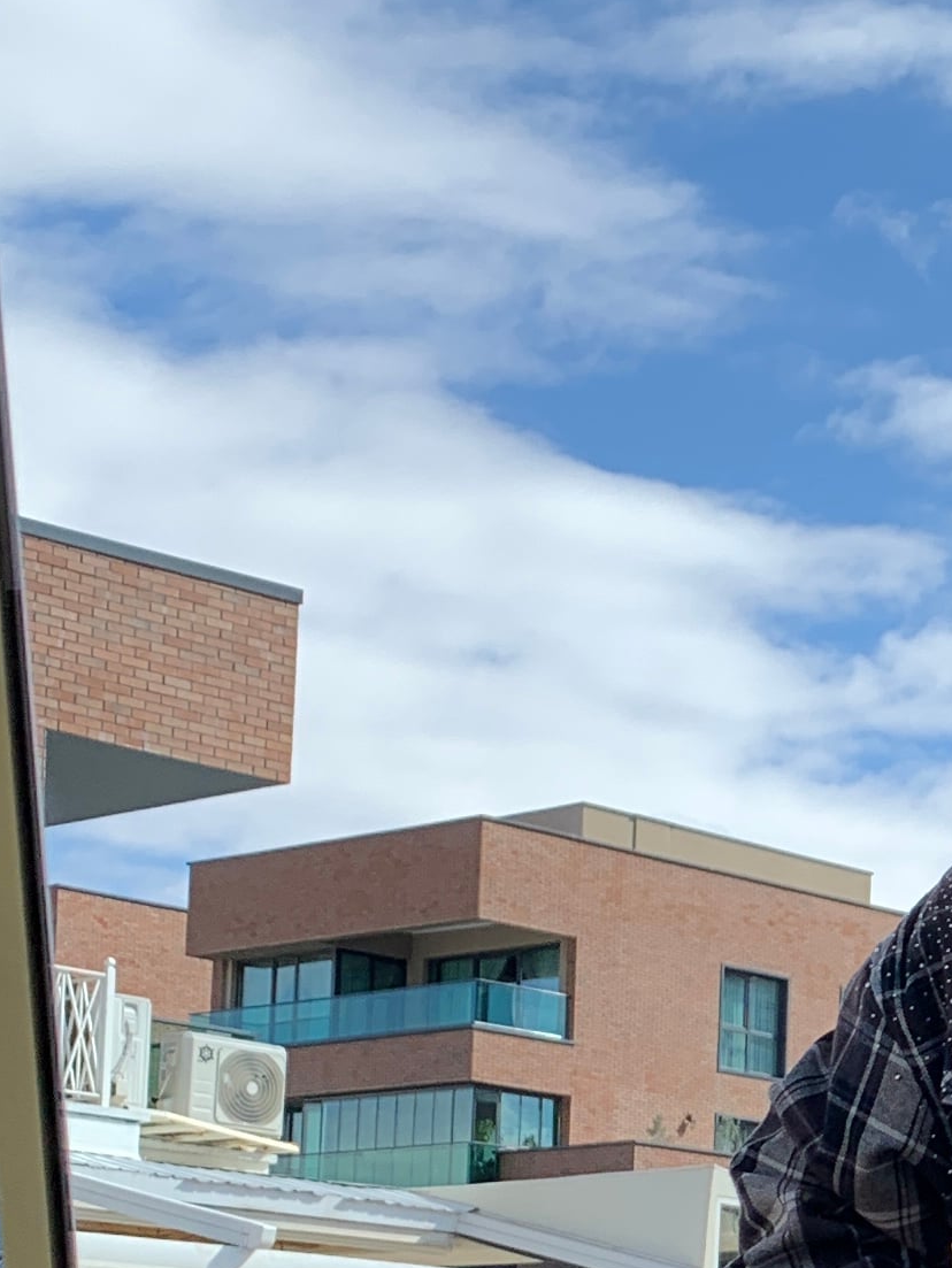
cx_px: 1351
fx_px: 3482
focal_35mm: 95
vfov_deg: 20.0
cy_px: 1255
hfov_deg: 14.7
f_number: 1.8
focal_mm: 4.25
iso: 25
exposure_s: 1/1136
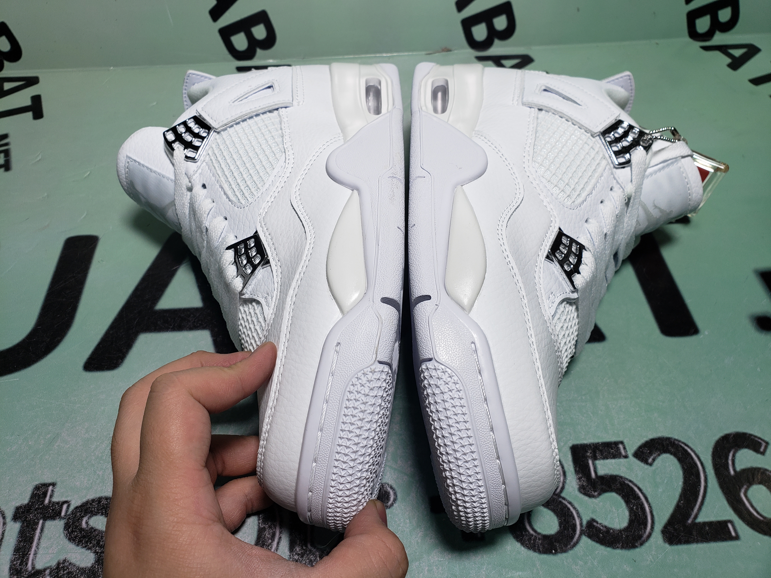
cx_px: 386
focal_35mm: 26
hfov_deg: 67.3
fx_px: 579
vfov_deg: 53.1
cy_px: 289
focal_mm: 4.3
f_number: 2.4
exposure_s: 1/292
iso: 50
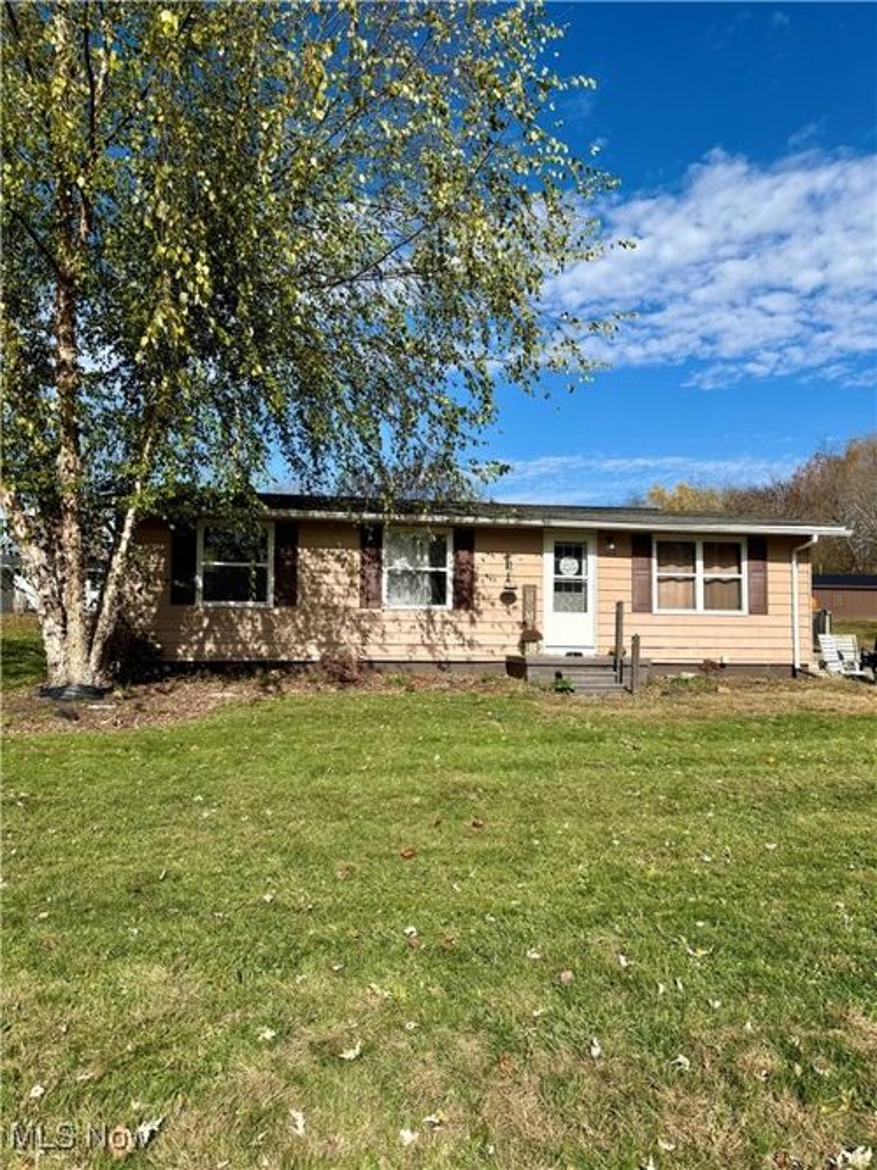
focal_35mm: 24
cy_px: 585
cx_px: 438
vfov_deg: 71.6
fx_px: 811
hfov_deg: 56.8
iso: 80
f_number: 1.78
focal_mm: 6.76
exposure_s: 1/5714
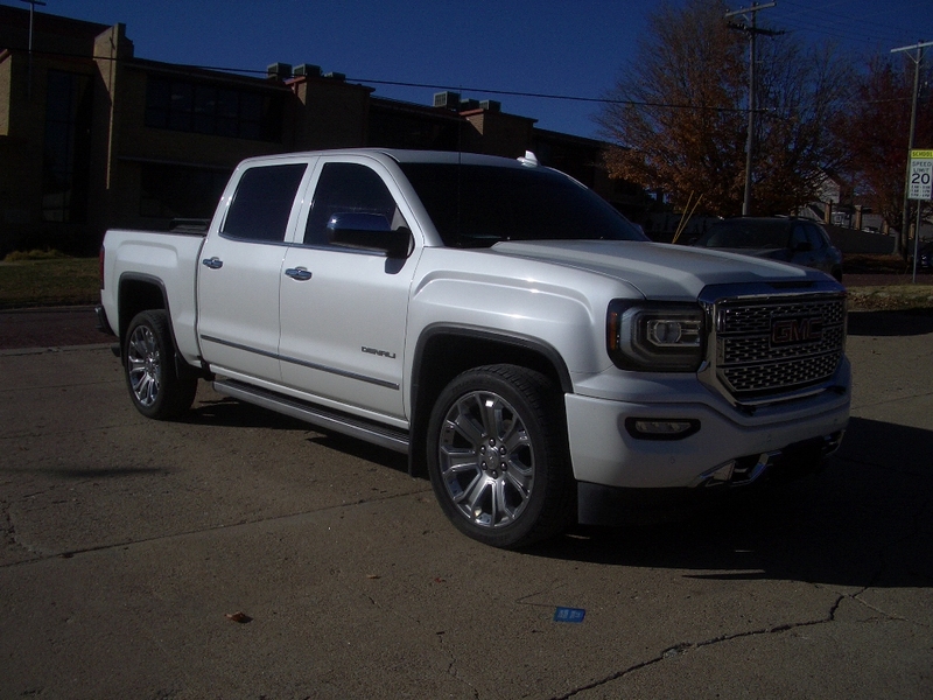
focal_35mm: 35
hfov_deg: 52.6
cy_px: 350
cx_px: 466
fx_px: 943
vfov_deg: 40.7
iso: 50
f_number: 4.3
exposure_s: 1/1600
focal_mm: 5.8
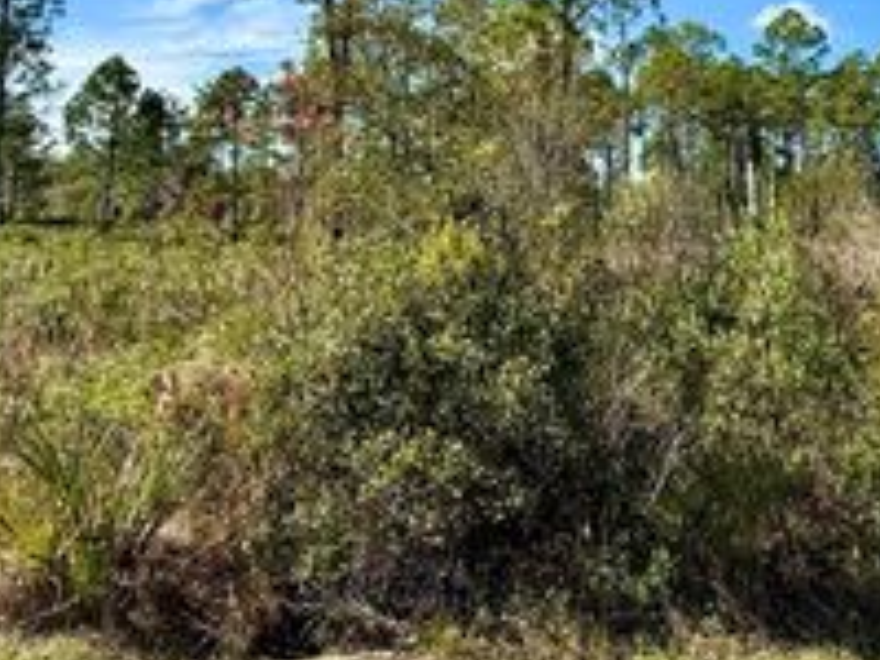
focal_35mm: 35
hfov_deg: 51.2
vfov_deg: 39.0
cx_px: 620
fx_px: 890
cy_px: 123
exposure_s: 1/1259
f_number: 2.2
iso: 50
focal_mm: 2.22
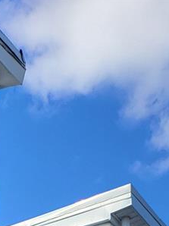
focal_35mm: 121
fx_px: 789
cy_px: 566
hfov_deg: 12.0
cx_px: -22
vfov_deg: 12.3
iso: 40
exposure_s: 1/965
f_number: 1.8
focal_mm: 5
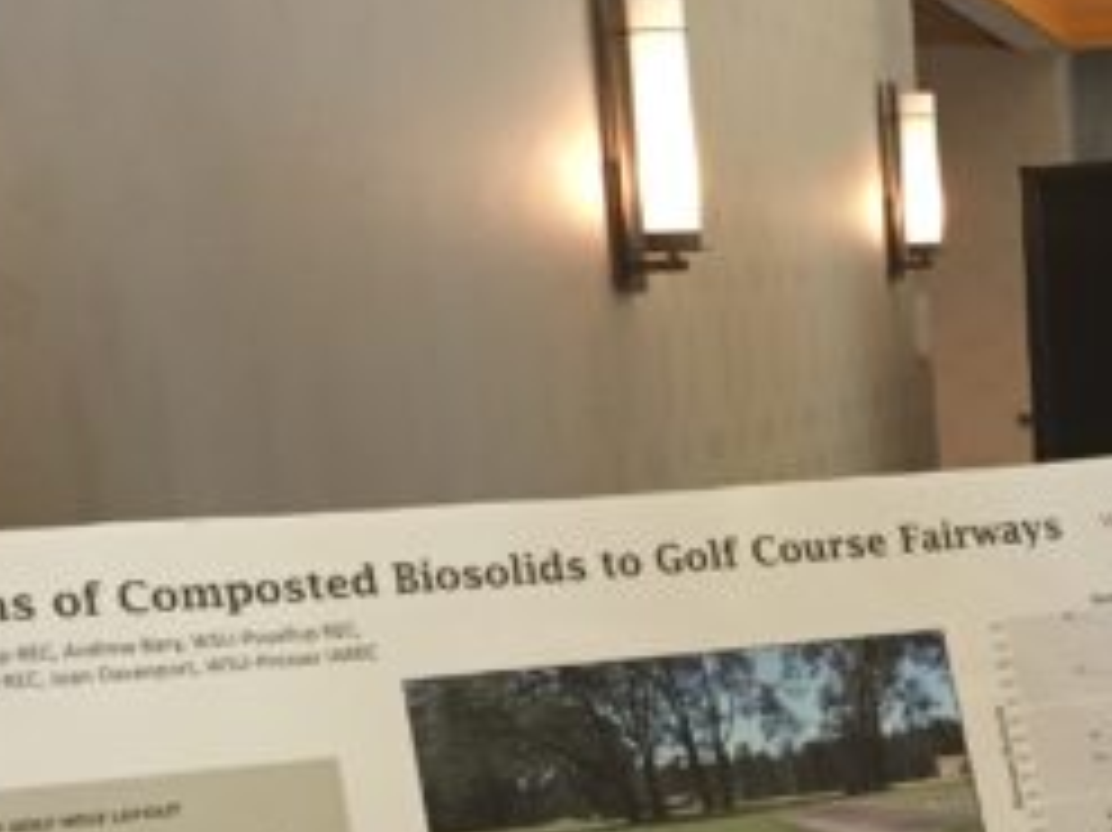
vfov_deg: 15.6
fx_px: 2986
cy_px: 819
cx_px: 1211
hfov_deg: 20.2
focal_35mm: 93
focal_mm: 4.15
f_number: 2.2
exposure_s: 1/30
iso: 160
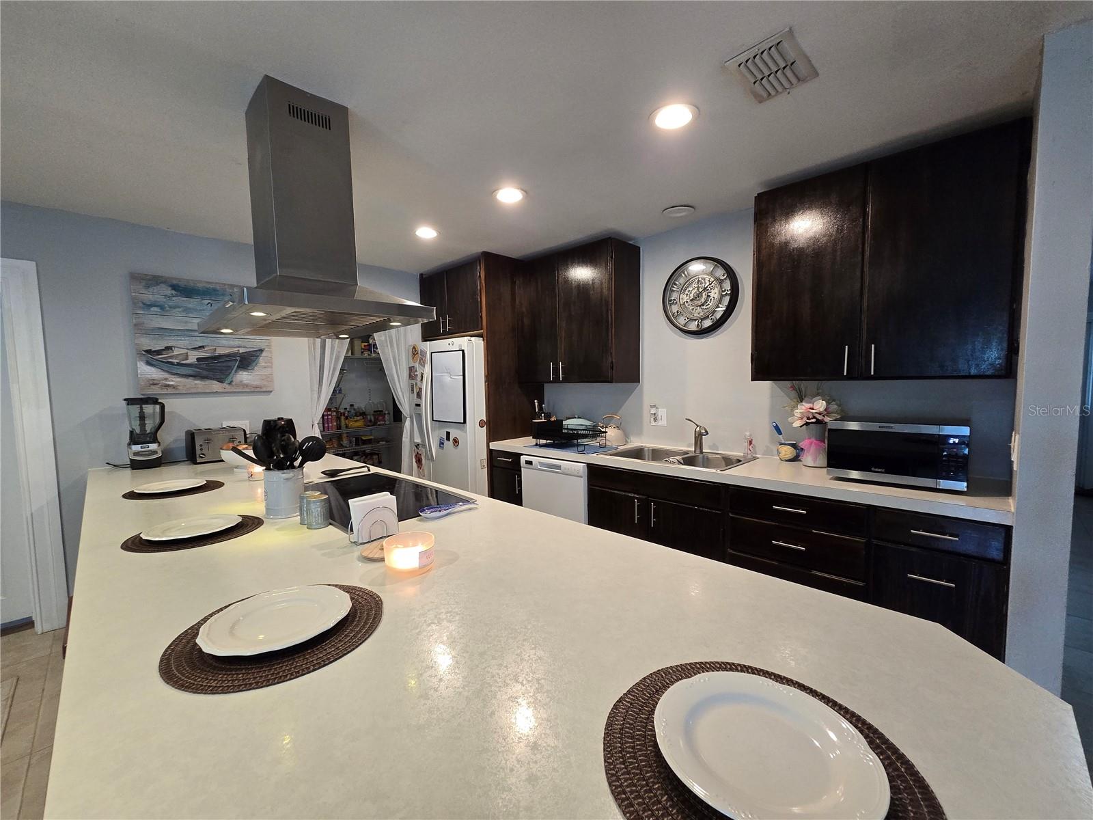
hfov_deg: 106.2
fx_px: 410
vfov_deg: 89.9
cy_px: 410
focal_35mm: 13
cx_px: 546
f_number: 2.2
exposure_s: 1/60
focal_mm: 2.2
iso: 320
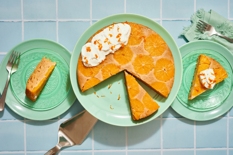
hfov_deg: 39.6
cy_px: 78
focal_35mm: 50
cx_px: 116
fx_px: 324
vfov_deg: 27.0
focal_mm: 50
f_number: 11
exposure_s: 1/100
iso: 100
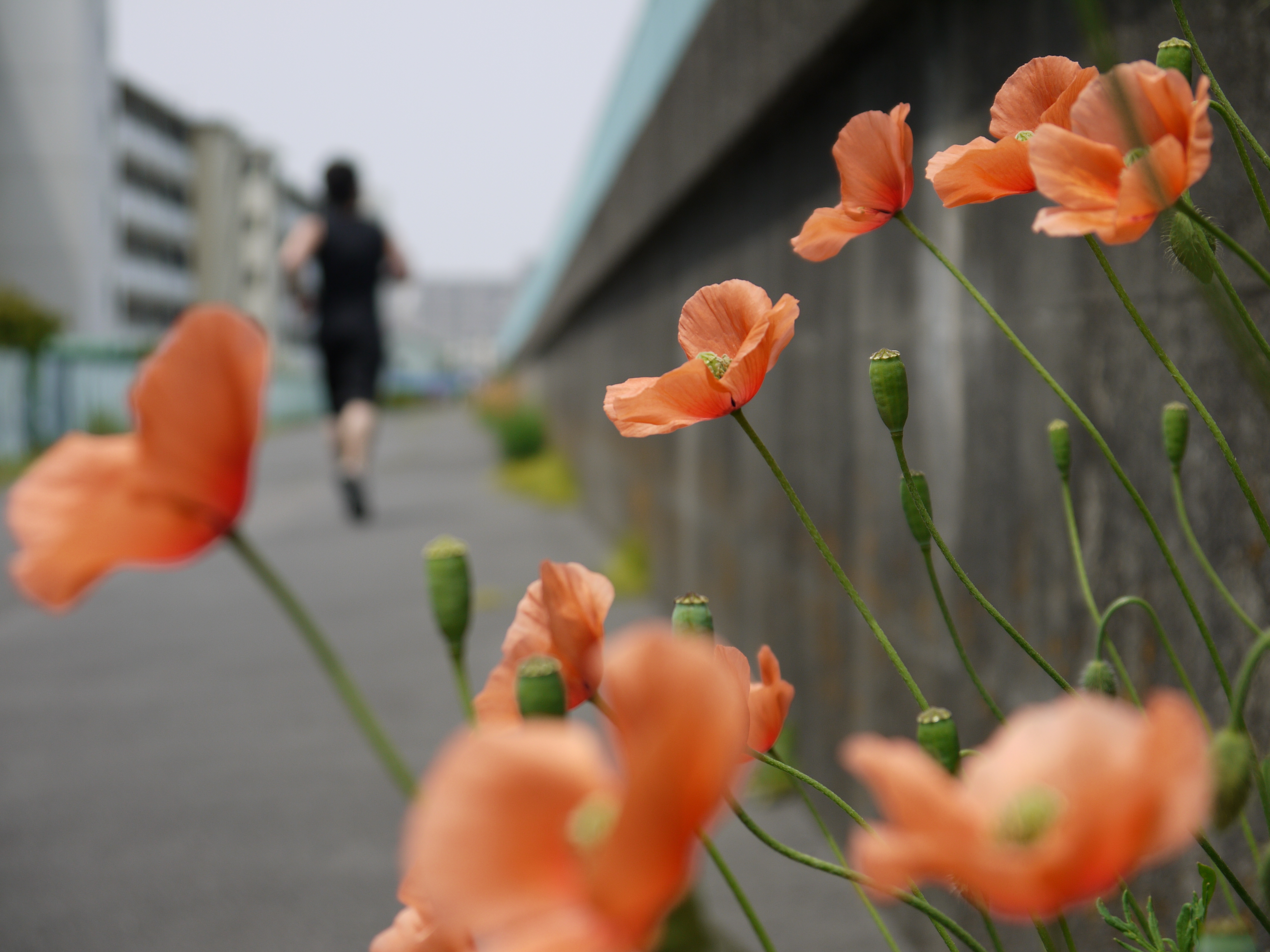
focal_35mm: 84
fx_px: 3082
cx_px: 635
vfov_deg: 17.6
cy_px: 476
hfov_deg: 23.3
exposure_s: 1/500
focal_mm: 42
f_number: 5.6
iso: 100
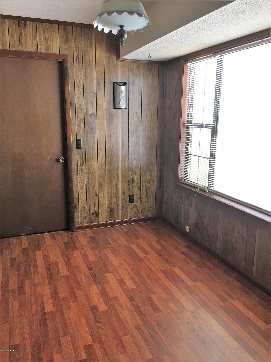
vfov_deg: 61.7
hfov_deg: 48.2
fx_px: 303
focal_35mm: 29
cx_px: 136
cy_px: 181
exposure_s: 1/15
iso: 32
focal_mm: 4.15
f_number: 2.2
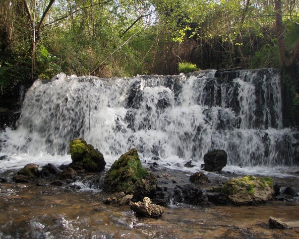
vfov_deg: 37.4
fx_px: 354
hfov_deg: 45.8
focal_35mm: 40
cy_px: 120
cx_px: 141
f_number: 3.5
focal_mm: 6.7
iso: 80
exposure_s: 1/100
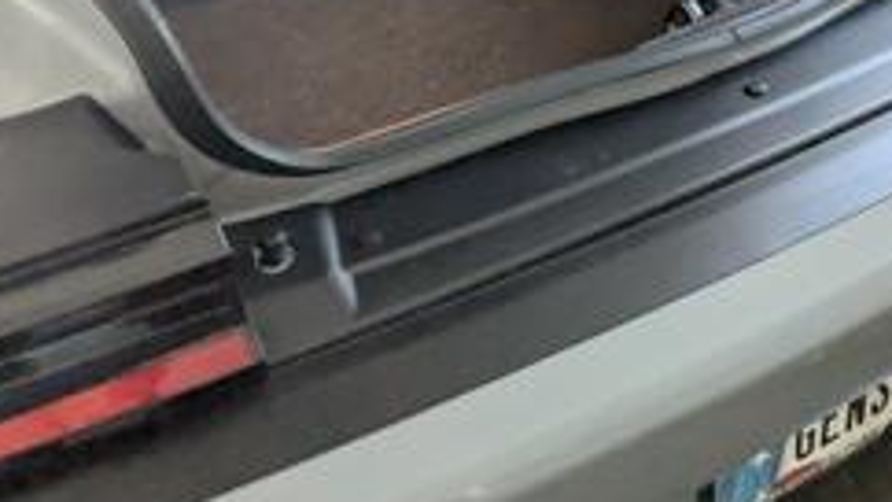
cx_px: 498
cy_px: 0
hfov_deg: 44.5
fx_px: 1088
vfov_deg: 24.7
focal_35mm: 46
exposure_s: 1/120
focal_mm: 4.38
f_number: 1.73
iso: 1907
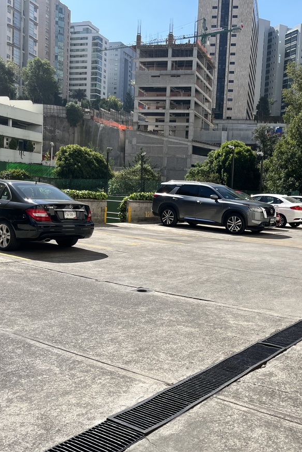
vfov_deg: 51.9
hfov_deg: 35.8
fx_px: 465
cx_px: 186
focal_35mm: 37
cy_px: 228
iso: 50
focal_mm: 5.1
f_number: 1.6
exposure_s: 1/3215
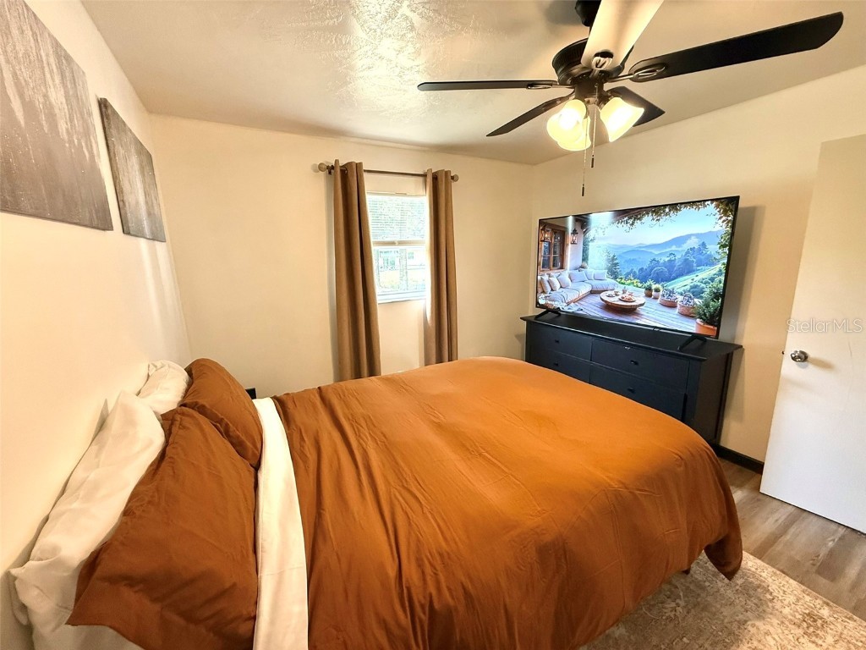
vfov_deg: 85.7
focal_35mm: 14
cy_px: 325
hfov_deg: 102.1
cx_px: 433
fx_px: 350
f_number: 2.2
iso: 320
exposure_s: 1/120
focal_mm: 2.22
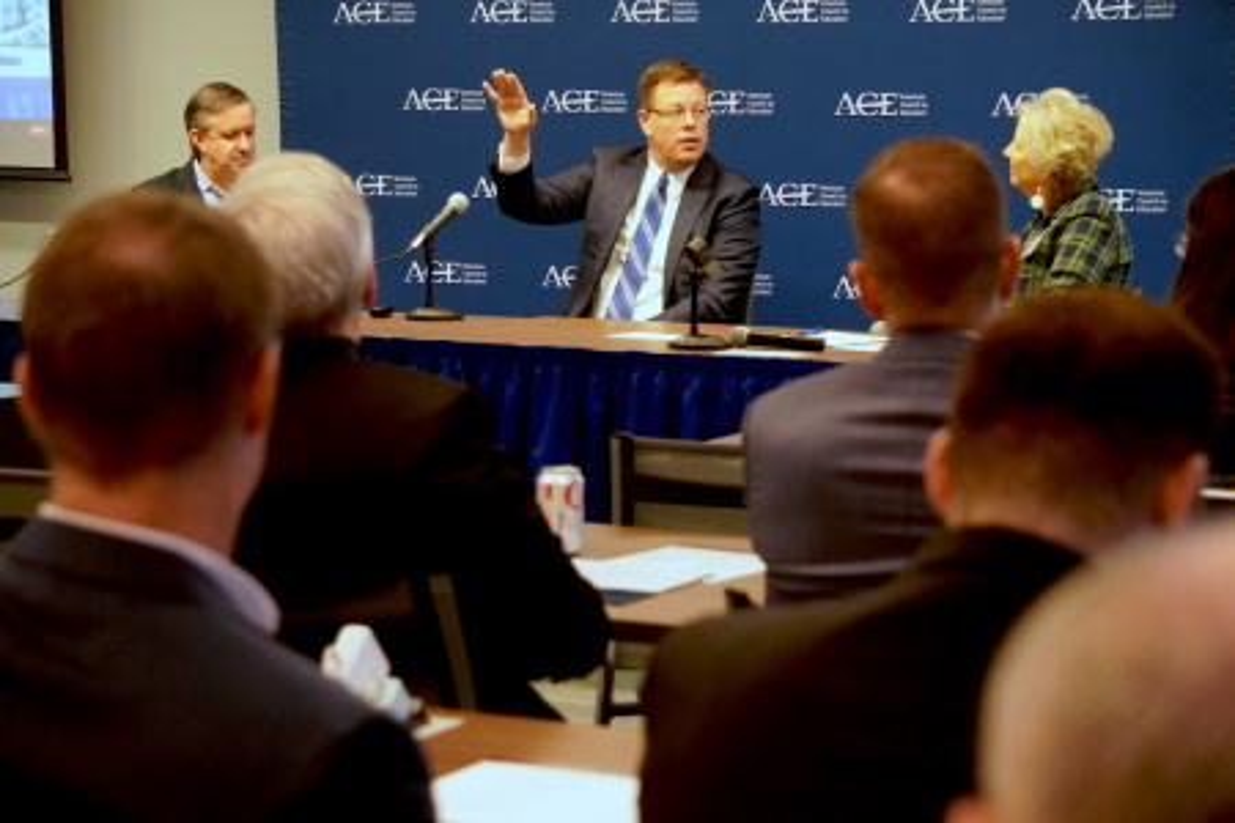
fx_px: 3602
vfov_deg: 13.0
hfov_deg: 19.5
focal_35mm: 105
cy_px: 412
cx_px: 618
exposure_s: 1/160
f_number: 5
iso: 4000
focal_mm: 70
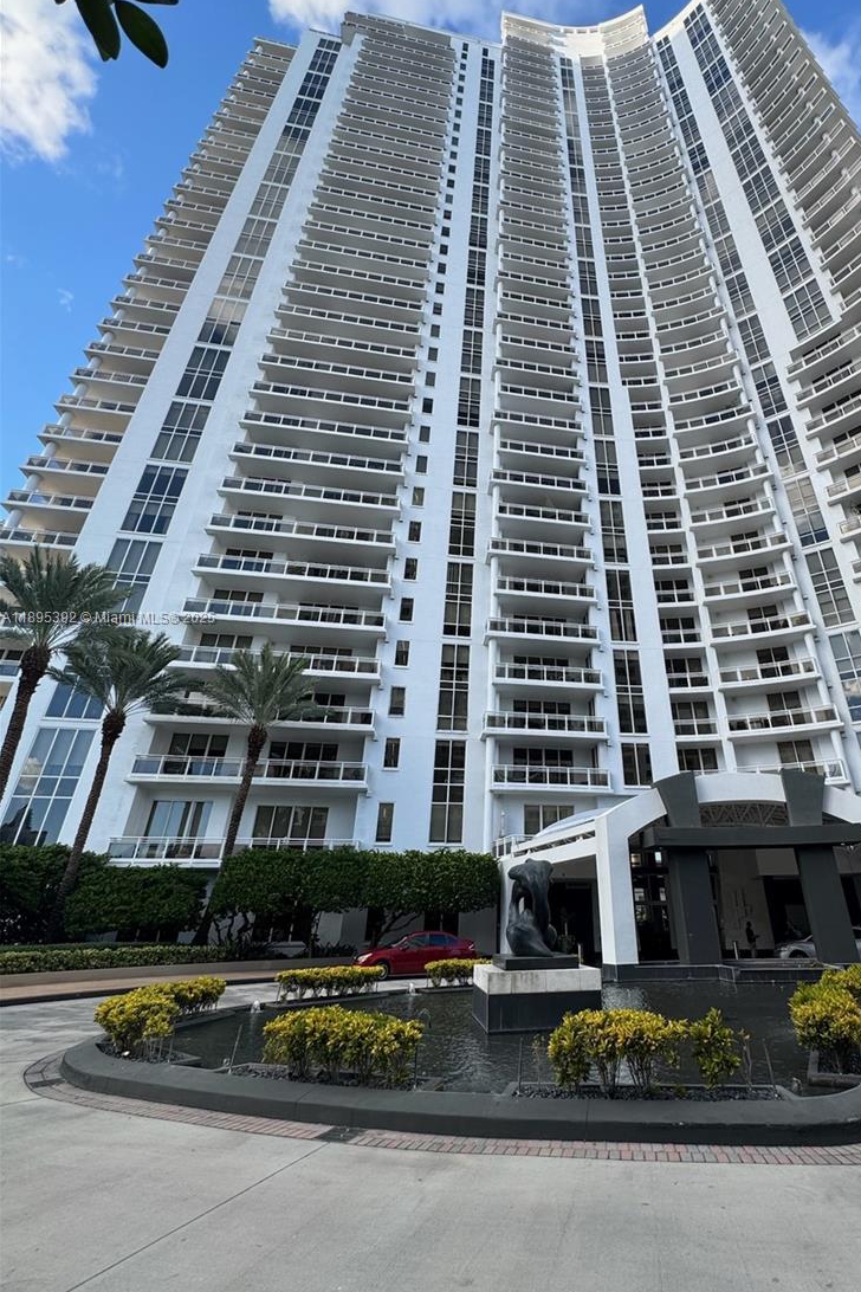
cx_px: 531
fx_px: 574
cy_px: 619
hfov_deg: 72.7
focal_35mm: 16
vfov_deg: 96.7
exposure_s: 1/440
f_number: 2.2
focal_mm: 2.22
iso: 40
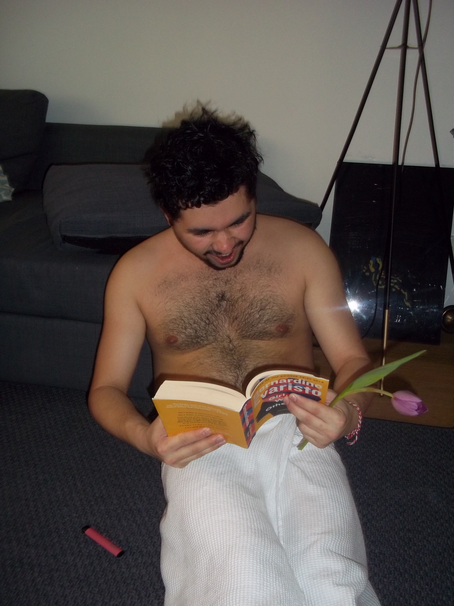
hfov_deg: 39.7
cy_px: 303
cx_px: 227
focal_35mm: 36
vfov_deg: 51.4
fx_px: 630
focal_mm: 6.5
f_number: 3.1
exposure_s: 1/30
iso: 160
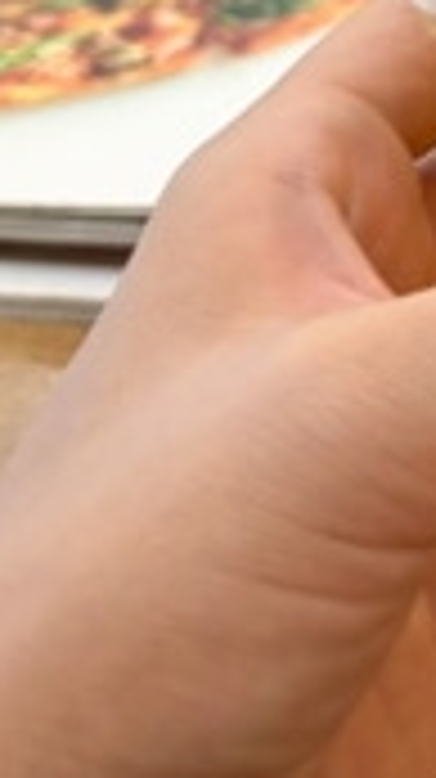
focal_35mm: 105
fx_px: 2163
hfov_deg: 10.1
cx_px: 1038
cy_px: -243
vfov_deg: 18.8
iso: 125
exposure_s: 1/100
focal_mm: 5.96
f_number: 1.6
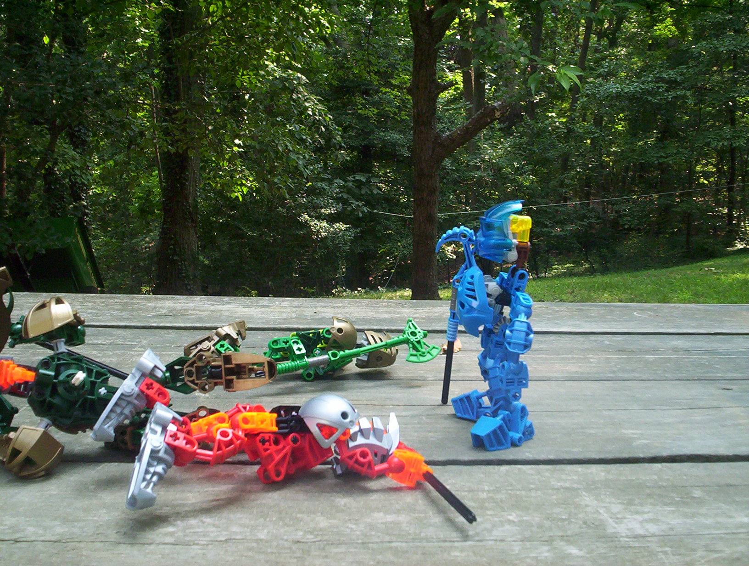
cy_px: 283
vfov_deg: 37.9
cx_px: 374
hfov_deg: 48.9
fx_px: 824
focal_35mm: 38
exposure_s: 1/65.8
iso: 100
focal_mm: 4.99
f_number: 4.5
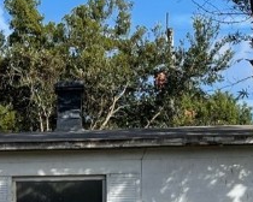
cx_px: -51
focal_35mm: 124
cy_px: 250
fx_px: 928
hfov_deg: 15.0
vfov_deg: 12.1
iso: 32
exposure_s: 1/3344
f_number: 1.6
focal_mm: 5.1
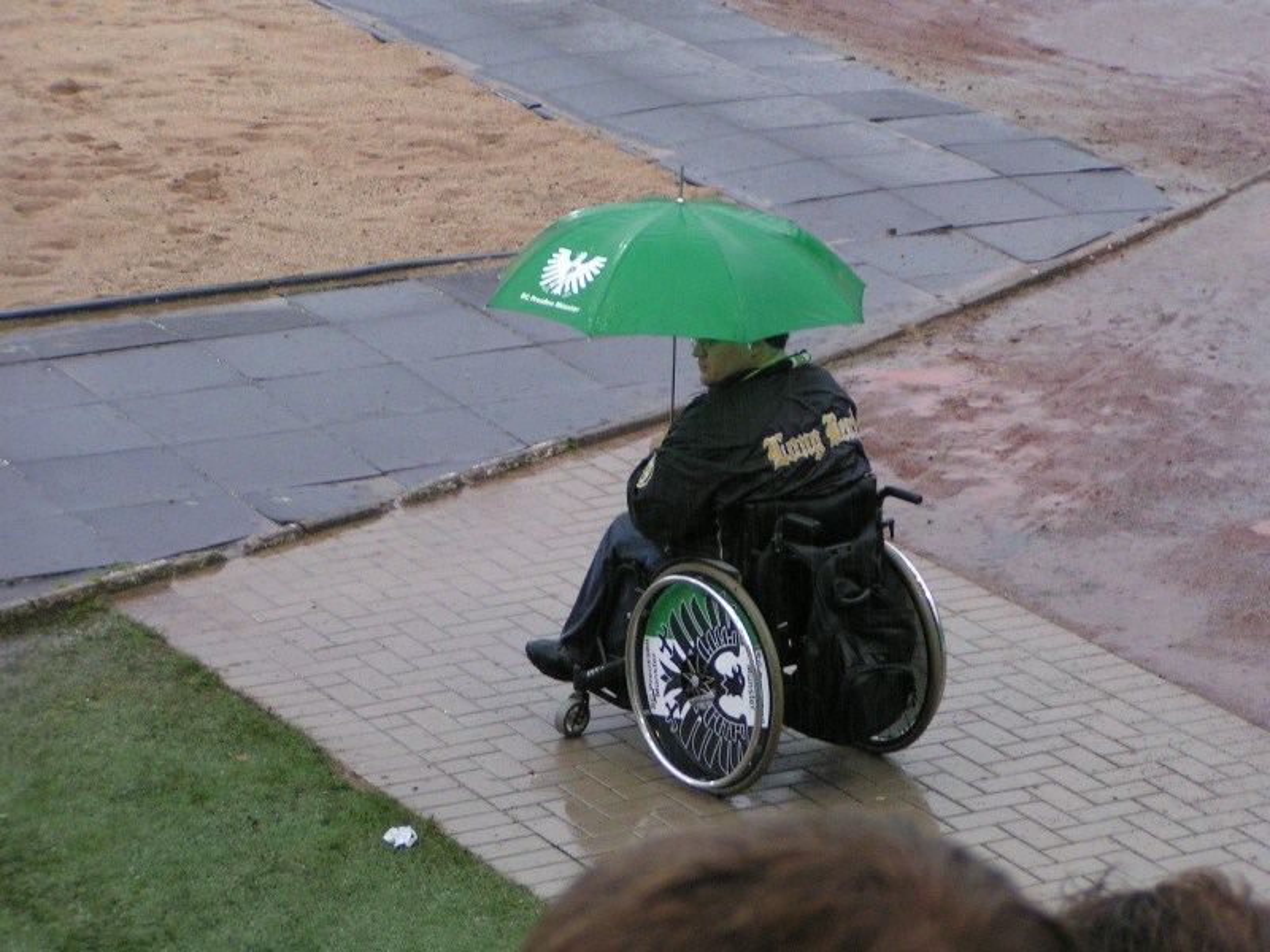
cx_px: 635
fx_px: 5246
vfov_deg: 10.4
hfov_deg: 13.8
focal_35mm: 143
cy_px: 476
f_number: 3.5
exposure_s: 1/100
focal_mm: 21.9
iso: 200
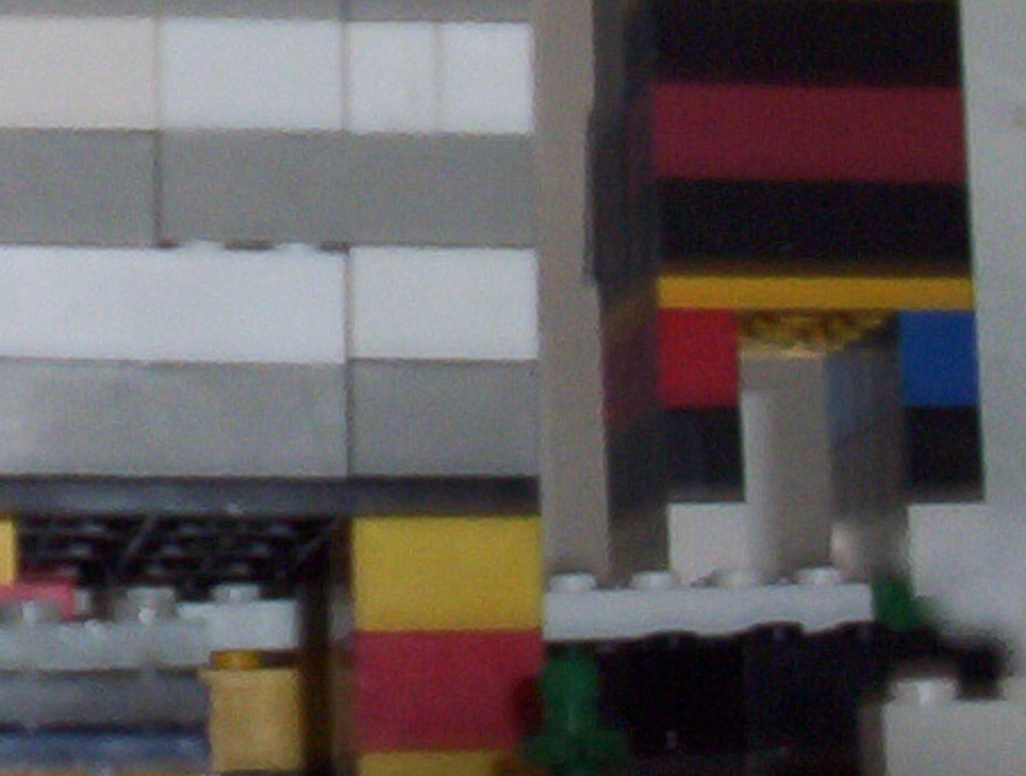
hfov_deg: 13.6
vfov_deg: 10.5
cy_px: -64
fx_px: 4191
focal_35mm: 141
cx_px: -200
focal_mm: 6
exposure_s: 1/30.6
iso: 140
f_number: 4.5
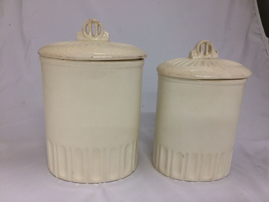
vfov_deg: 48.2
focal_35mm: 29
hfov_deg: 61.7
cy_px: 101
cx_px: 134
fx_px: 225
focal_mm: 4.15
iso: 50
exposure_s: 1/33
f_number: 2.2
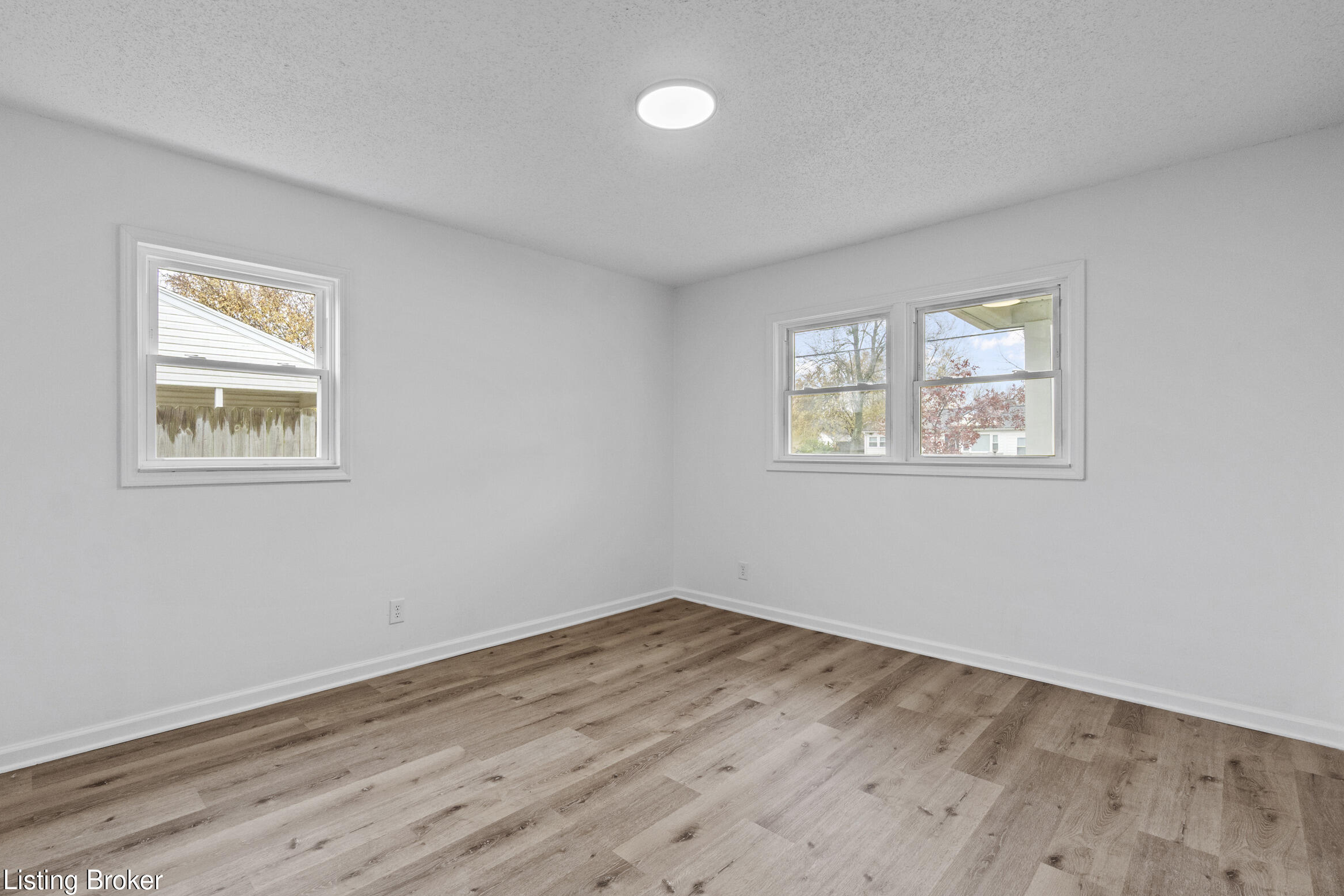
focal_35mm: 16
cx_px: 631
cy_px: 445
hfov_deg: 96.6
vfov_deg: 73.8
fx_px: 597
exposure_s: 1/15
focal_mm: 10
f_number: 9
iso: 400
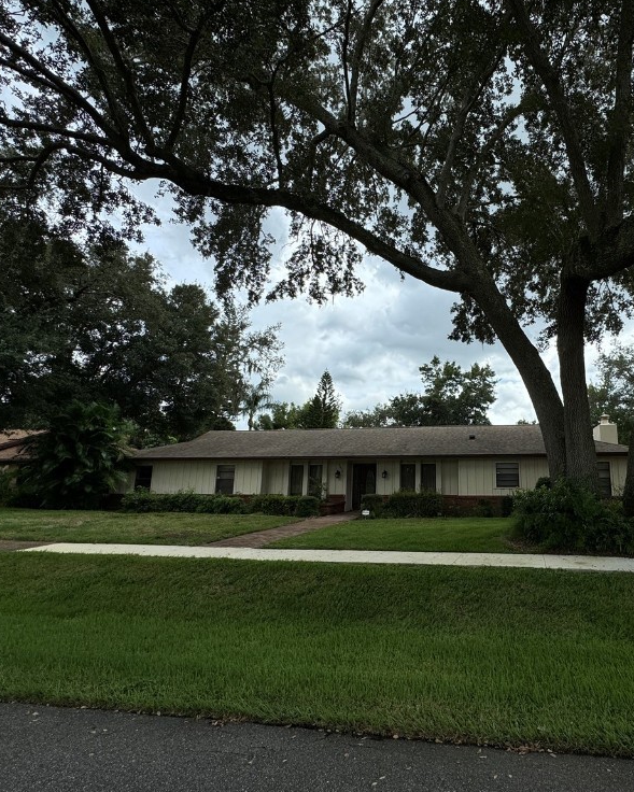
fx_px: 446
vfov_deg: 83.3
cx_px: 435
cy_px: 399
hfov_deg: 68.4
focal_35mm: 19
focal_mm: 2.22
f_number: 2.2
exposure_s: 1/899
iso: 50
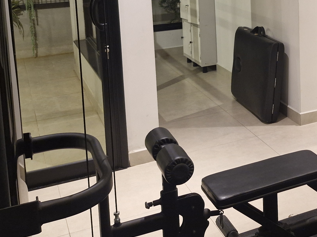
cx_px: 319
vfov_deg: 24.5
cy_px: 2
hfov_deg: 31.2
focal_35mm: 57
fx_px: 522
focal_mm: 5.54
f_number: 1.8
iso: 500
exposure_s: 1/40
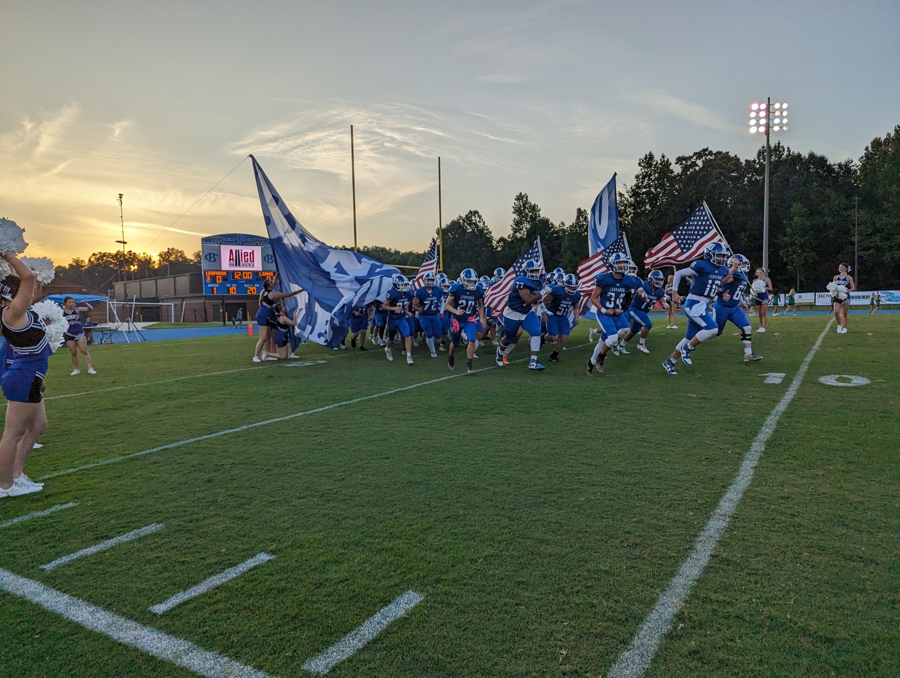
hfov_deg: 71.5
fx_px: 625
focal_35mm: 24
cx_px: 450
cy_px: 339
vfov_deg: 56.9
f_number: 1.85
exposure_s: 1/1770
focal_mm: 6.81
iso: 41
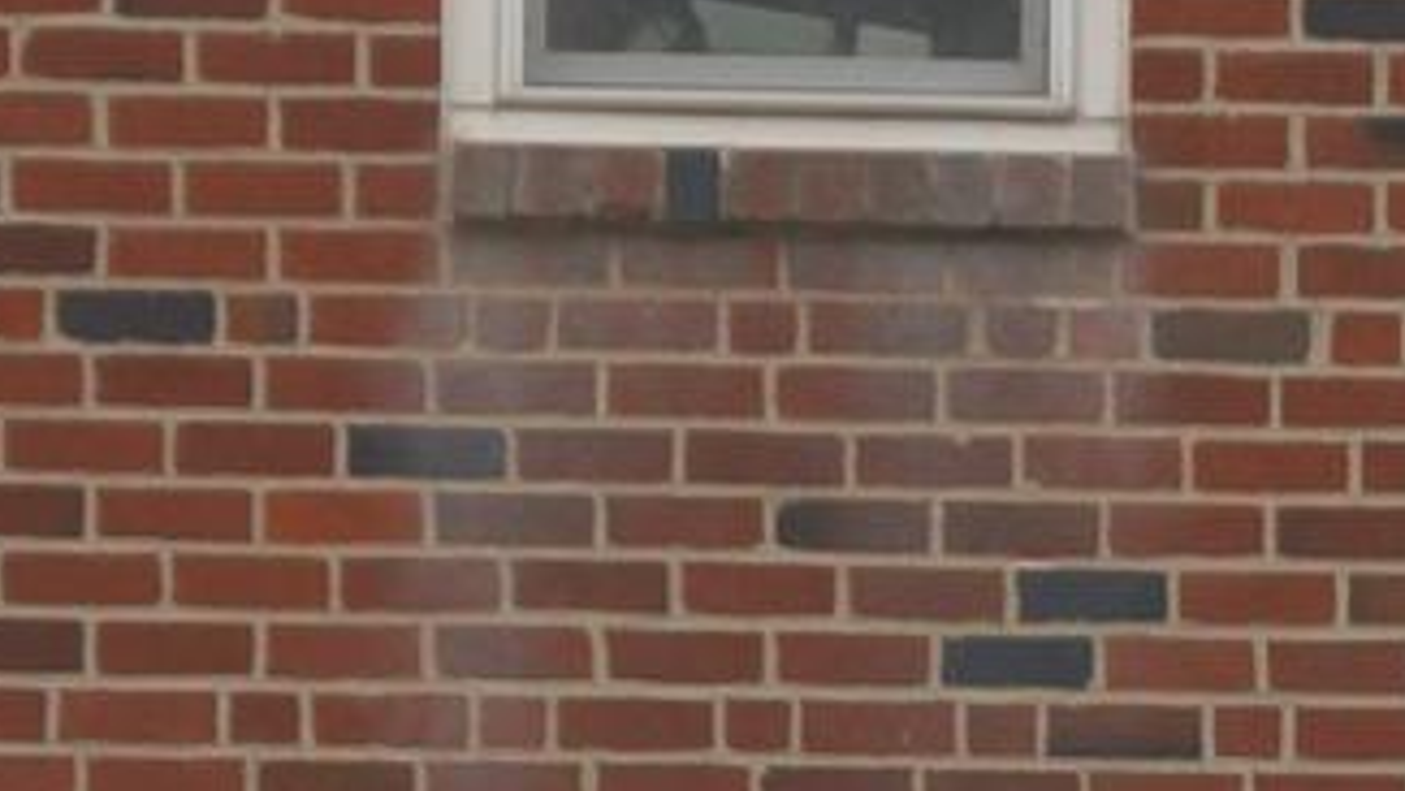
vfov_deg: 5.3
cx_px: 1076
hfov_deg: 9.5
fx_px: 8470
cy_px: 1189
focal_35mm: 227
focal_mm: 23
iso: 100
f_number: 4.5
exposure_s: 1/160
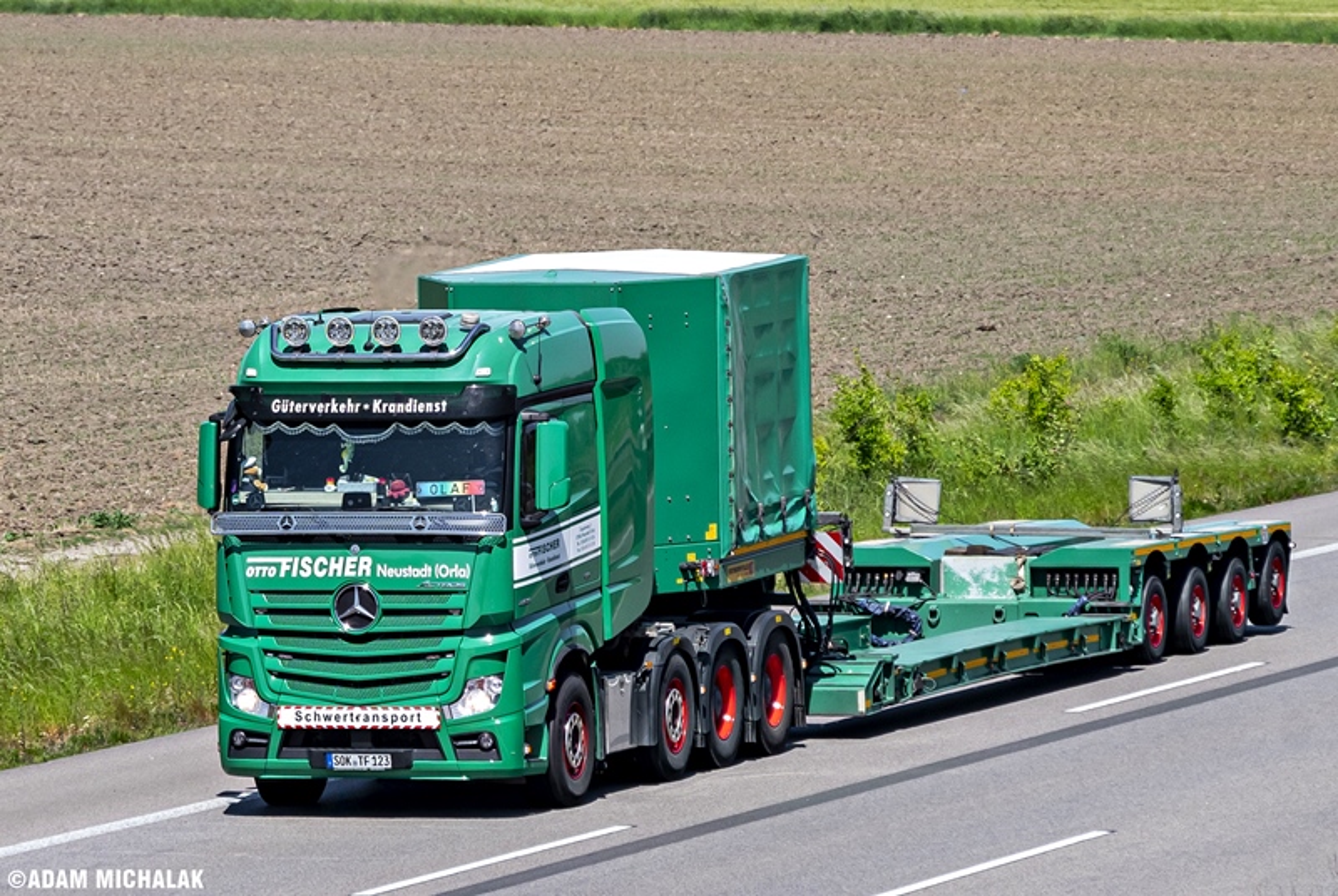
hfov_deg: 14.6
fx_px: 5211
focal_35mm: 140
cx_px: 669
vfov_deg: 9.8
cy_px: 448
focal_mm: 140
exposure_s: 1/800
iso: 320
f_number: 6.3
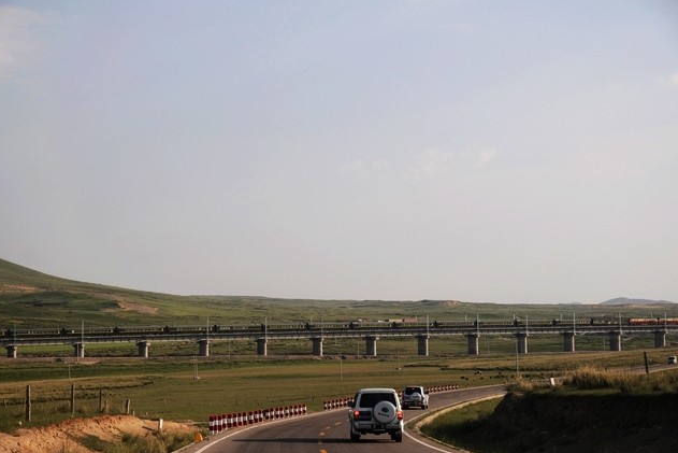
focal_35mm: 79
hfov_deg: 25.7
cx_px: 335
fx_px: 1488
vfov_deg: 17.3
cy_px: 226
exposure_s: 1/1000
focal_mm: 52
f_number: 6.3
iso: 200
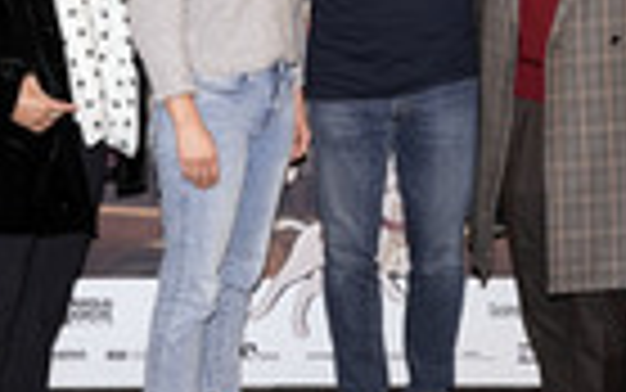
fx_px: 1690
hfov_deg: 21.0
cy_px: -59
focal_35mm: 99
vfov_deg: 12.9
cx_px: 363
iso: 640
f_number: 5.6
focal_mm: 30
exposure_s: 1/60
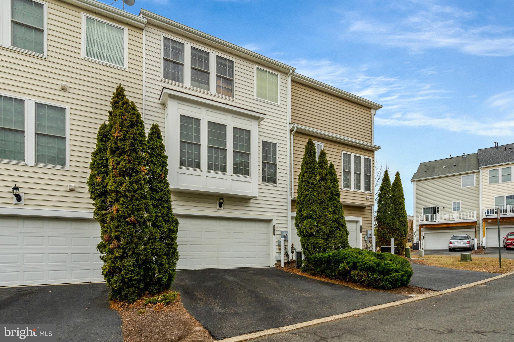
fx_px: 228
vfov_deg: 73.7
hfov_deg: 96.7
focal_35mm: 16
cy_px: 171
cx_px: 257
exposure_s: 1/640
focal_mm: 16
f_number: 8
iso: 1250
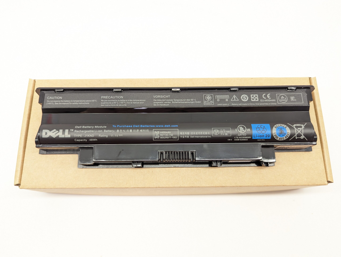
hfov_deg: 71.5
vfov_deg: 56.9
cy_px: 128
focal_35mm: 24
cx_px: 170
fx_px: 237
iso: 124
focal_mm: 6.81
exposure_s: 1/90
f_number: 1.85
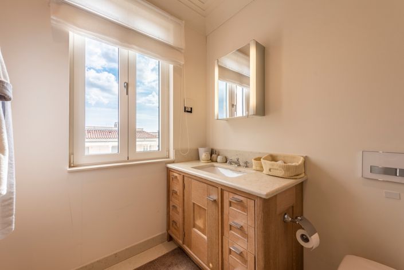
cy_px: 135
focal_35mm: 14
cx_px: 202
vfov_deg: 81.2
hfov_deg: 104.3
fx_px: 157
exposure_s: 1/500
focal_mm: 14
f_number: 5.6
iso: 100
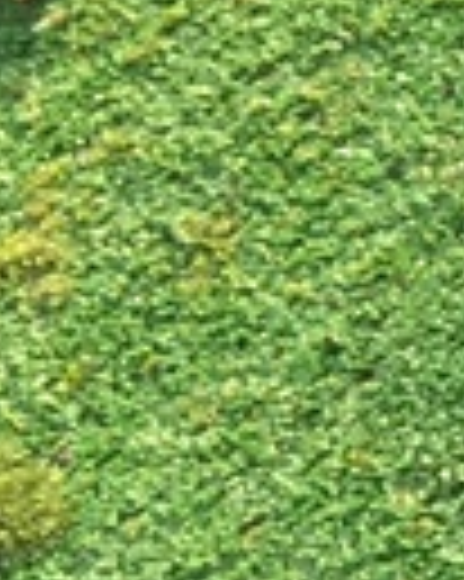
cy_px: 301
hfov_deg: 5.7
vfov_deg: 8.6
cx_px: 2000
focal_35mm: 225
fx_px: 3867
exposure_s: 1/100
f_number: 2.2
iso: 40
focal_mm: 4.15
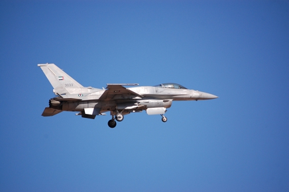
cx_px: 144
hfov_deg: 6.9
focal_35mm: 300
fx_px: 2406
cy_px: 96
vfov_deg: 4.6
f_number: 5.6
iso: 360
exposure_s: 1/2000
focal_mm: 200
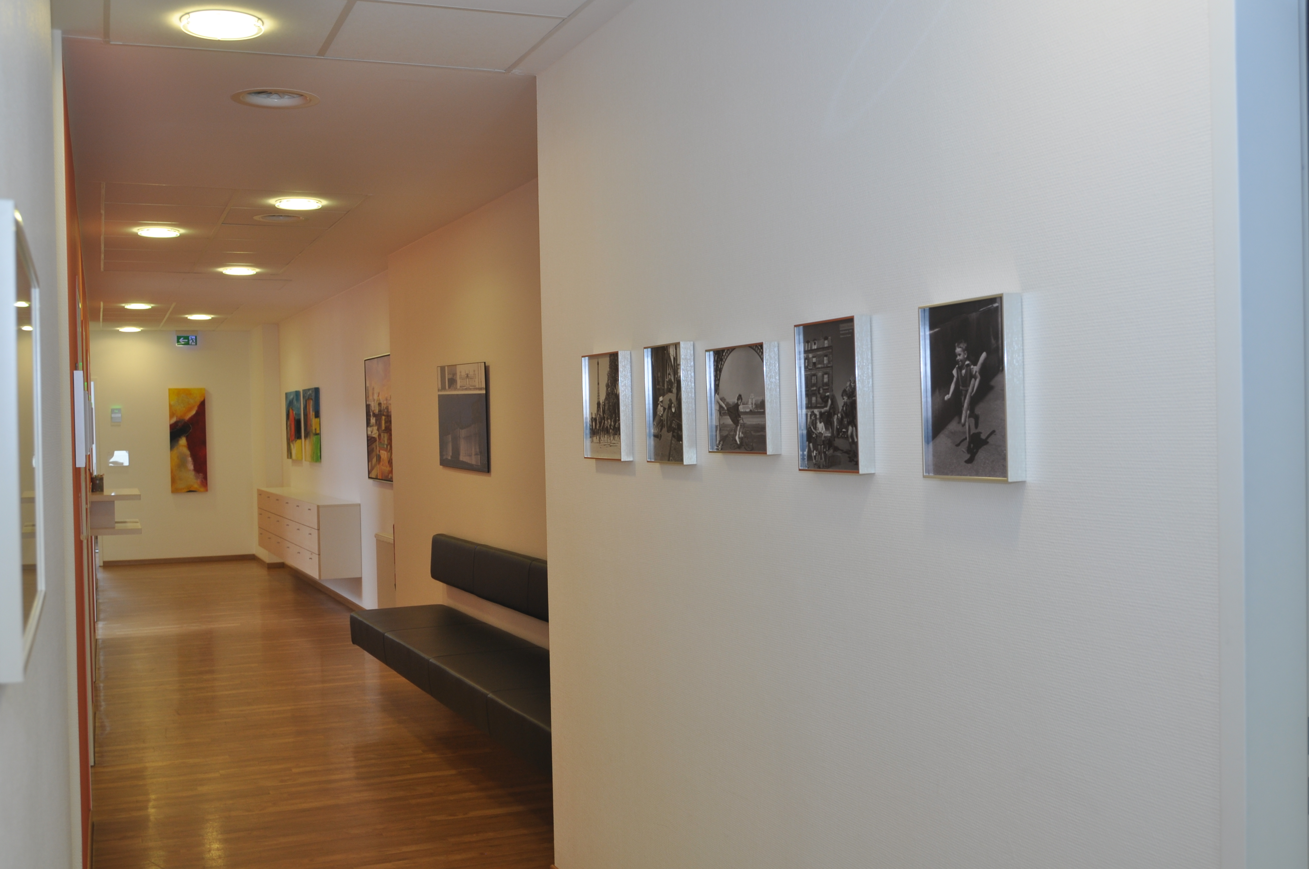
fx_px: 1307
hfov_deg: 53.2
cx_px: 654
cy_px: 434
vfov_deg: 36.8
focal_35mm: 36
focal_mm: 24
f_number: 6.3
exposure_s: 1/25
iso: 200
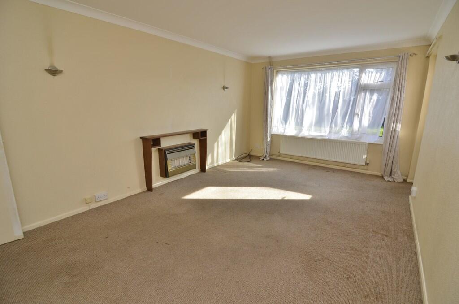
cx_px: 230
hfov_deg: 95.1
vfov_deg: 71.8
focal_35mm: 16
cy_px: 152
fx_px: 210
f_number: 5
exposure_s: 1/100
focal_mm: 11
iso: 200
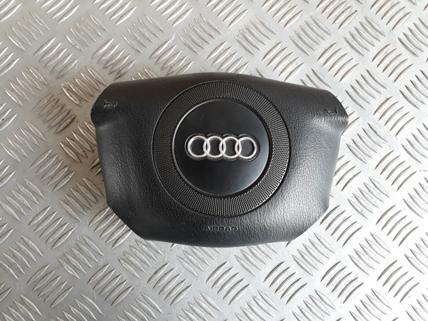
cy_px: 160
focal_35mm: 27
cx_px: 214
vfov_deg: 51.4
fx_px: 334
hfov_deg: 65.3
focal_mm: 3.6
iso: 125
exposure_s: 1/33
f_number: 1.9
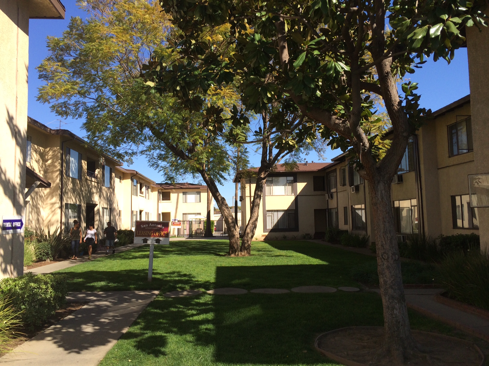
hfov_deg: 60.0
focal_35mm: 30
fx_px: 424
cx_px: 244
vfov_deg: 46.8
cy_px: 183
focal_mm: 4.12
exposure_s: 1/1414
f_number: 2.2
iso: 32
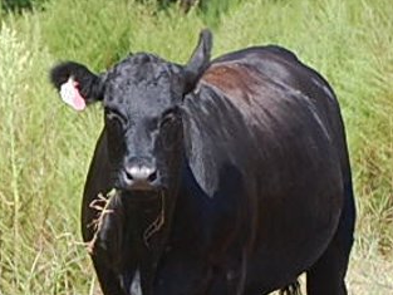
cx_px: -369
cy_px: 188
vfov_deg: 2.8
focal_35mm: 534
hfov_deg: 3.7
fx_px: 6065
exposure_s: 1/500
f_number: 5.6
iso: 250
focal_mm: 68
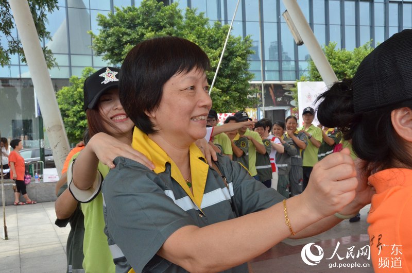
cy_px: 136
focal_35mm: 46
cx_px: 206
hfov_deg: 42.4
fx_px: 531
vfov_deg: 28.8
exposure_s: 1/1000
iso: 2000
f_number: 14
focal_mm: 31
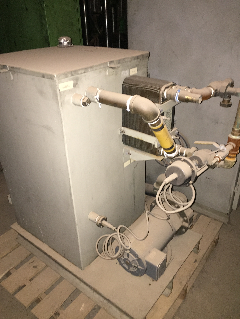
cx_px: 120
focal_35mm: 29
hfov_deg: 48.2
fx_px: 268
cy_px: 160
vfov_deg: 61.7
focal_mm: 4.15
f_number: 2.2
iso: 200
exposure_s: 1/16
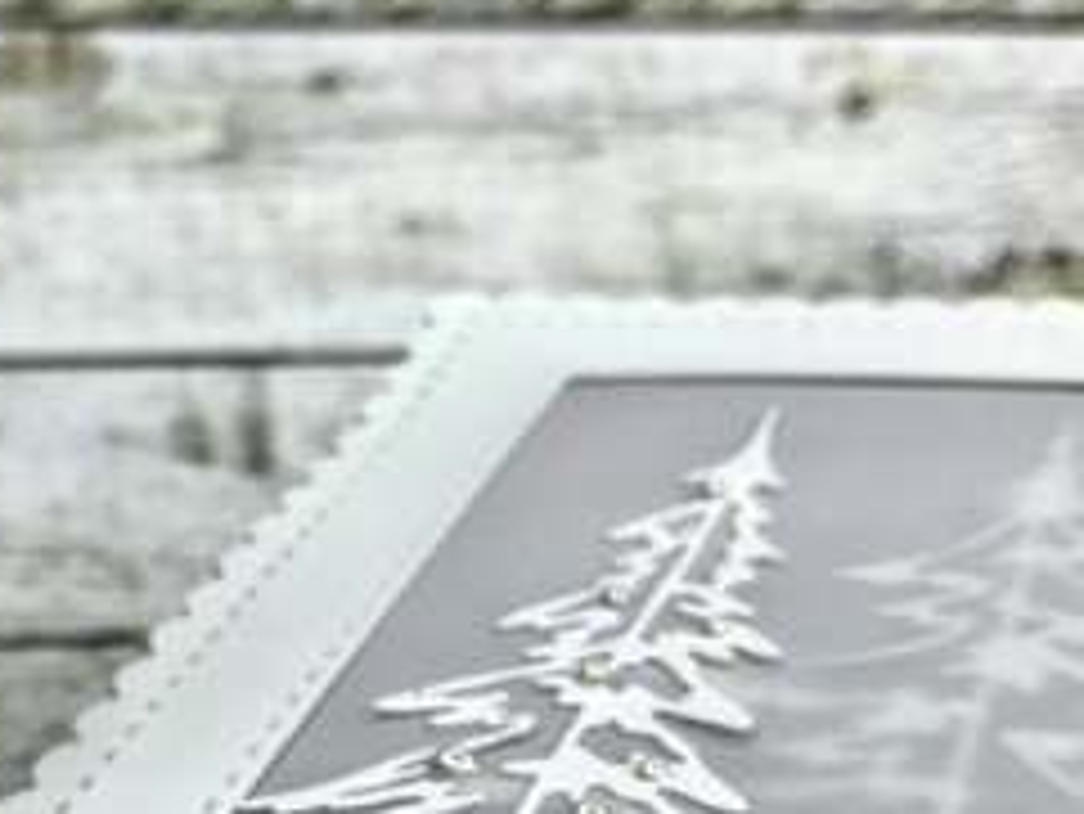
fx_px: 1817
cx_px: 121
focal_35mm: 58
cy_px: 596
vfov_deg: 25.0
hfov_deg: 31.7
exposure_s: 1/1100
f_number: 1.8
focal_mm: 3.99
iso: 20
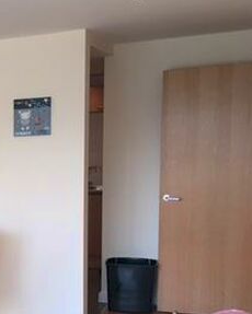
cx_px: -125
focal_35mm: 69
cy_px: 251
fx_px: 643
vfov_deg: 27.0
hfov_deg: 19.4
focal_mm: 4.15
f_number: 2.2
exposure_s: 1/33
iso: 32
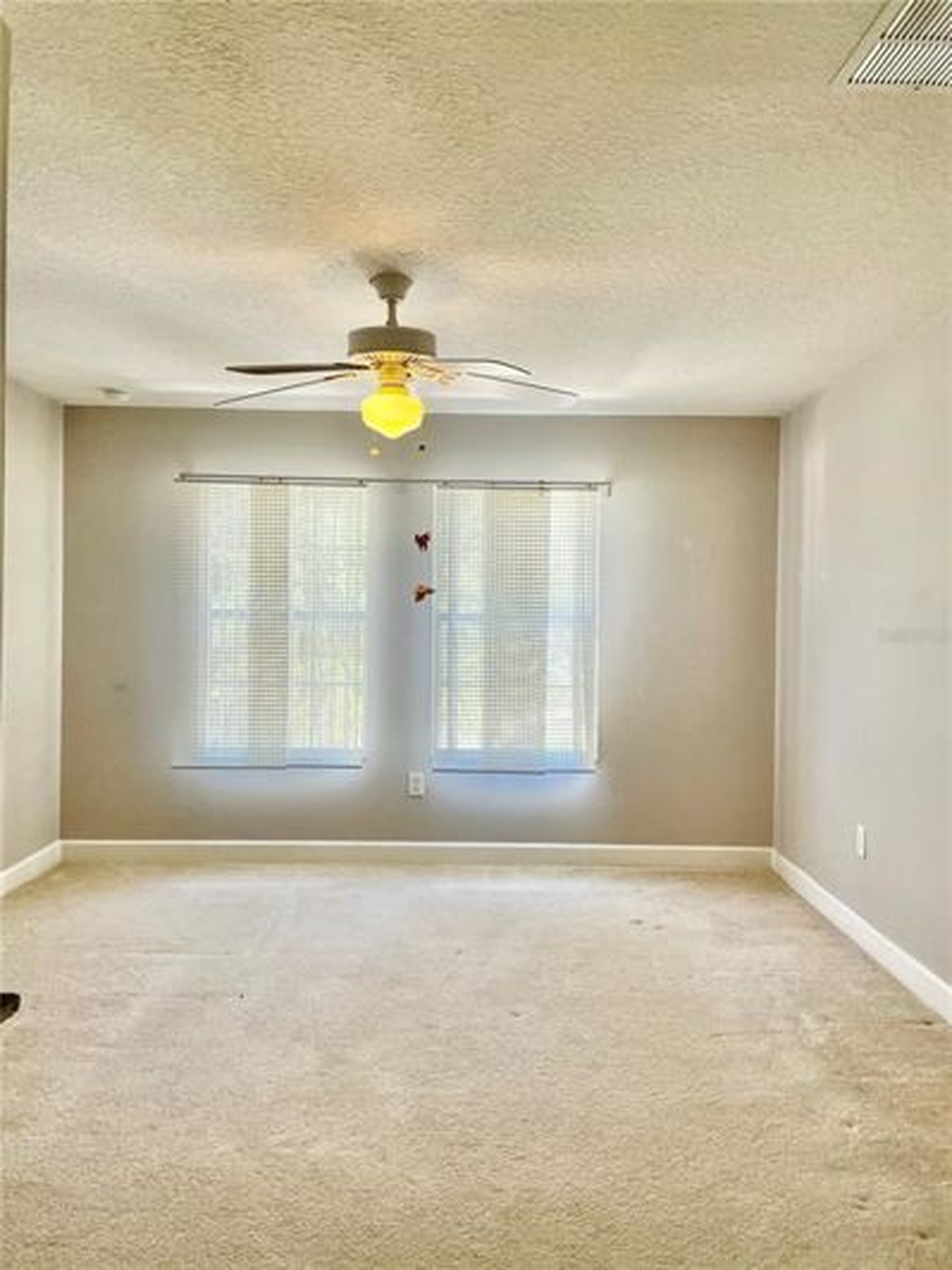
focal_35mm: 26
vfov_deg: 67.3
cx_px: 476
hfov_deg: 53.1
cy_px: 635
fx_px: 953
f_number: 1.6
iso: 125
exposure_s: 1/120
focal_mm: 4.2
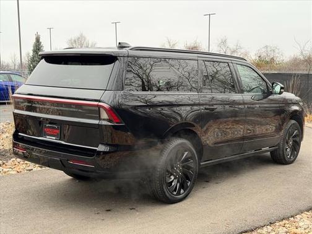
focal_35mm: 48
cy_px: 117
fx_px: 433
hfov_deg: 39.7
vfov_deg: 30.3
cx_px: 156
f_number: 1.78
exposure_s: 1/534
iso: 80
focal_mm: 6.76
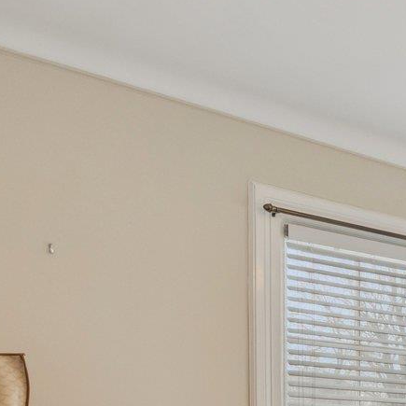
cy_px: 462
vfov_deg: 27.6
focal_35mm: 56
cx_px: 634
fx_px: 743
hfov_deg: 23.4
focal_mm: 14
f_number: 7.1
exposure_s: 1/60
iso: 500
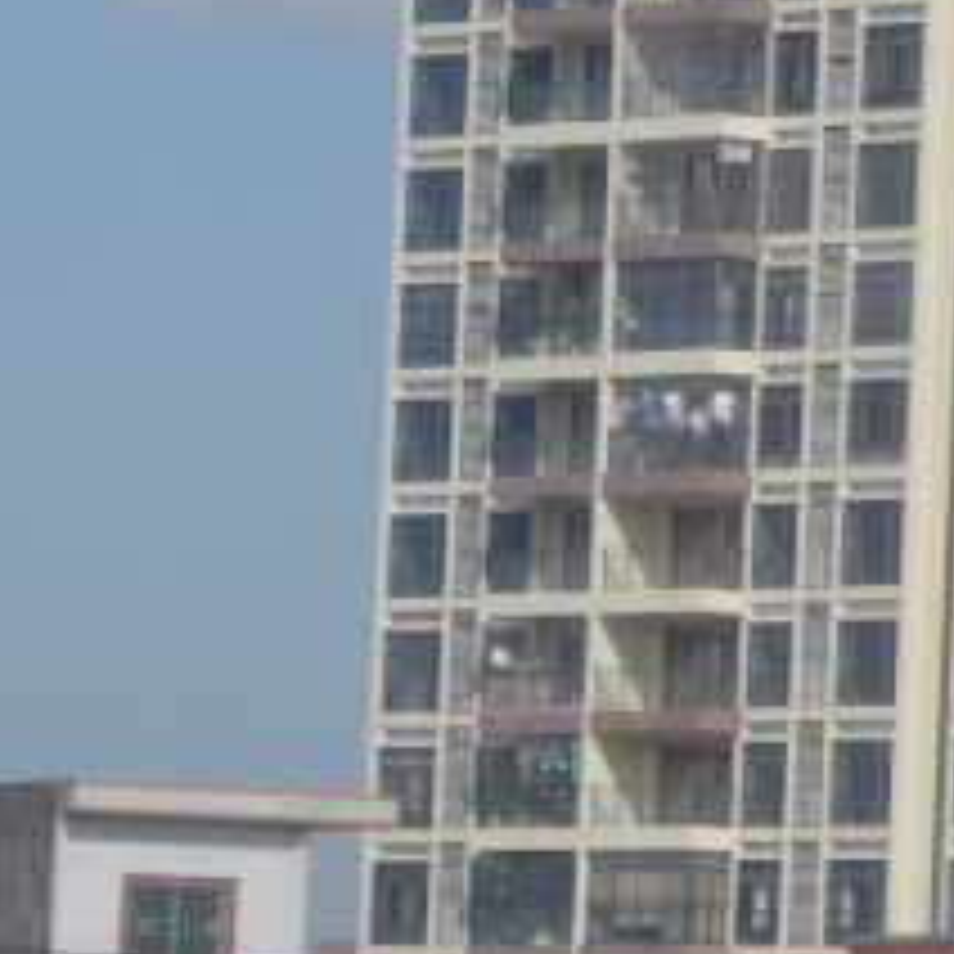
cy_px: 173
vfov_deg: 3.7
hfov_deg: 3.6
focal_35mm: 479
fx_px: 14935
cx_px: 1616
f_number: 13
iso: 100
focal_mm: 78
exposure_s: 1/250
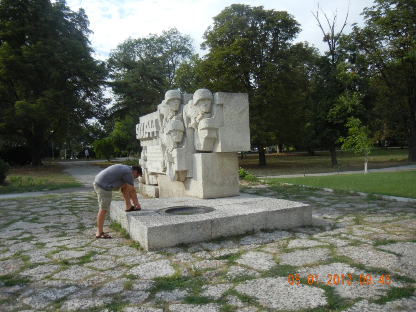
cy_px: 156
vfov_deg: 46.8
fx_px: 361
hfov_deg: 60.0
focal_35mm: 30
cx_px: 208
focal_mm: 5.4
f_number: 3.5
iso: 160
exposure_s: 1/842
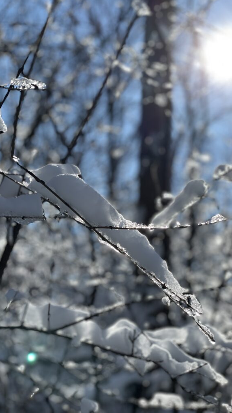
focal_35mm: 57
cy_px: 206
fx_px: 624
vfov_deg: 36.6
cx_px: 134
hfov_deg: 21.0
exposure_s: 1/3690
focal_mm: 6
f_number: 2
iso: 32
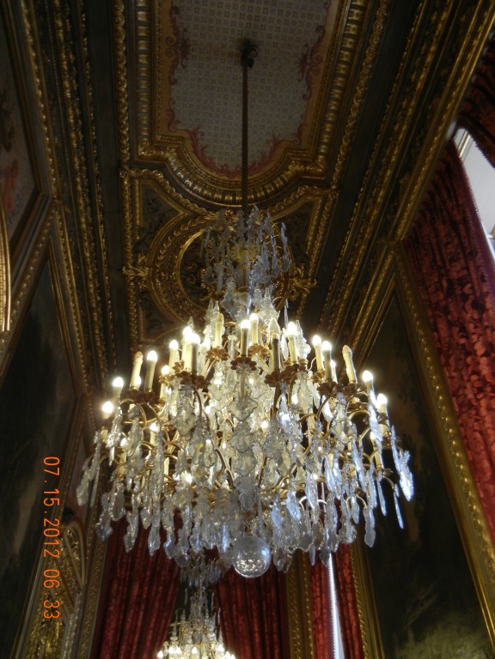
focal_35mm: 30
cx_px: 248
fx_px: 572
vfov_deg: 60.0
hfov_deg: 46.8
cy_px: 330
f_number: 3.5
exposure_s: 1/22.2
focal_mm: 5.4
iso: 400
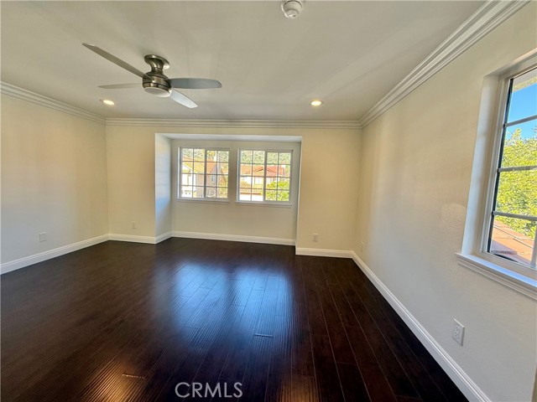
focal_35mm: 14
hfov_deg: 102.1
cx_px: 268
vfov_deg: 85.7
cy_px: 201
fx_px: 217
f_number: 2.2
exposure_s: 1/99
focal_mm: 2.22
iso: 64
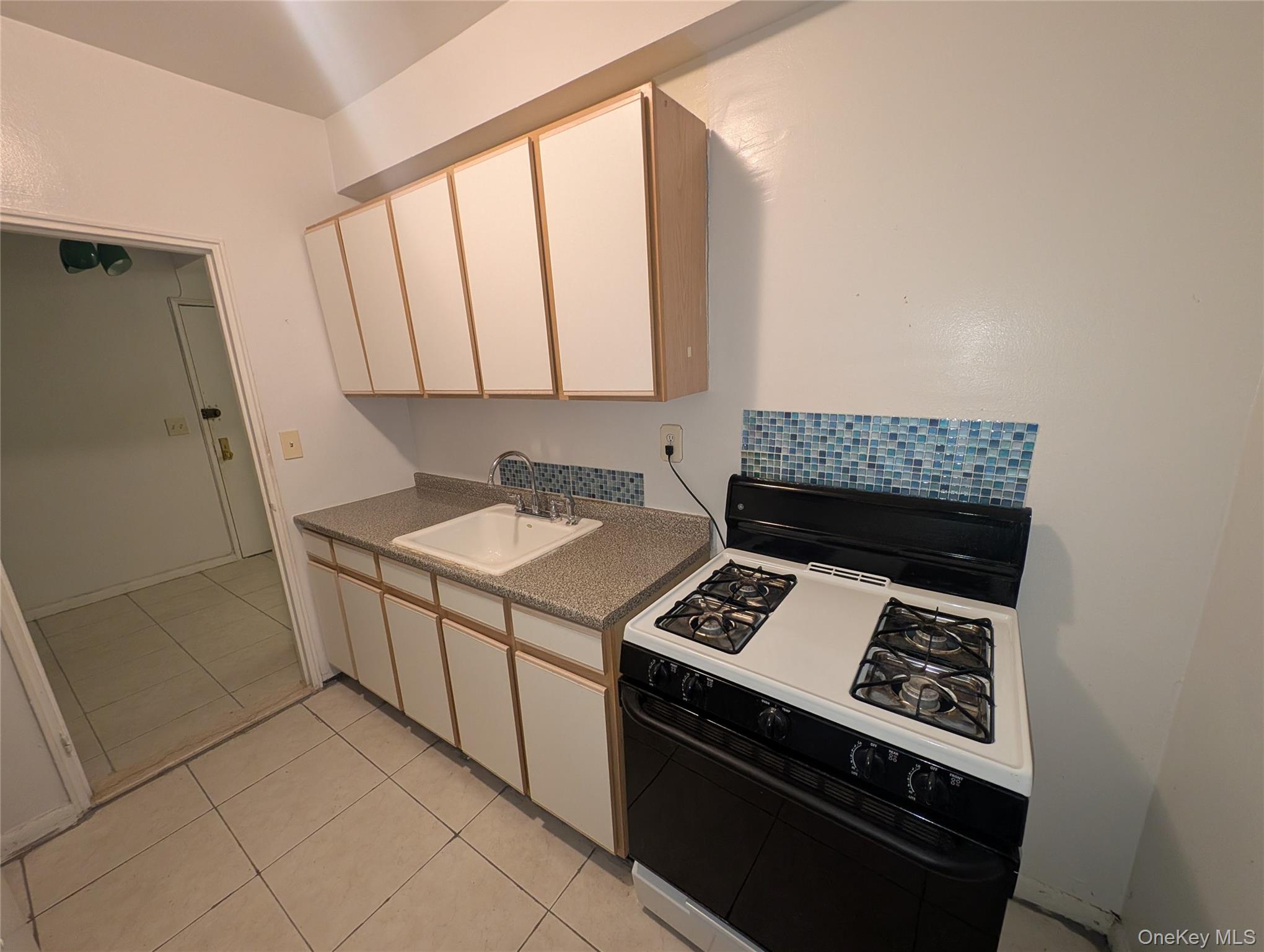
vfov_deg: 94.6
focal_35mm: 12
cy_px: 476
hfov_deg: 110.5
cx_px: 632
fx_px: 439
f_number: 1.95
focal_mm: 2.23
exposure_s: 1/60
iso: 448
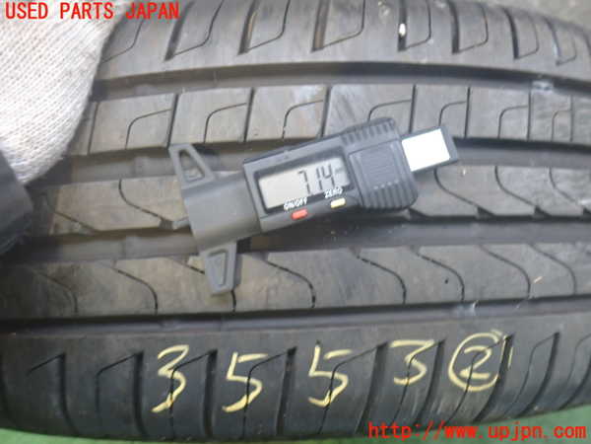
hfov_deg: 60.0
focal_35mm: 30
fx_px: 512
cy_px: 222
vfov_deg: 46.8
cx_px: 296
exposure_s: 1/30
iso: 400
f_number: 2.3
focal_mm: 5.4
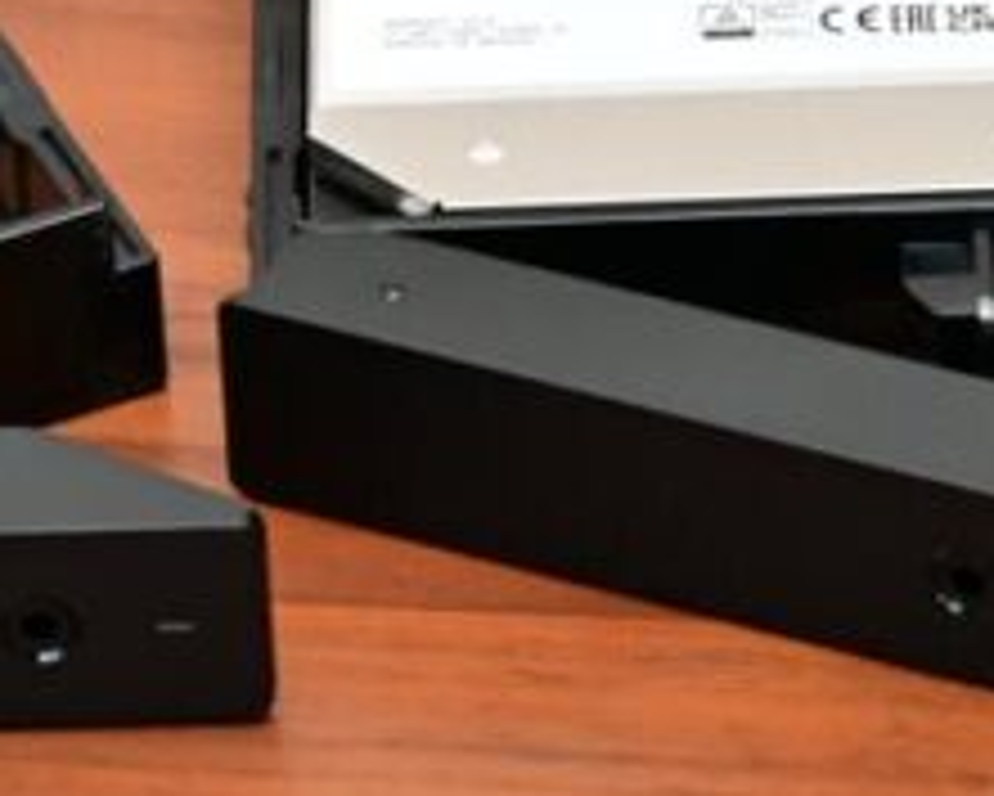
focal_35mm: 392
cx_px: 859
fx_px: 11537
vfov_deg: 3.9
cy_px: -322
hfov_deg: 4.9
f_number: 5.6
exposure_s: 1/60
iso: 800
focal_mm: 60
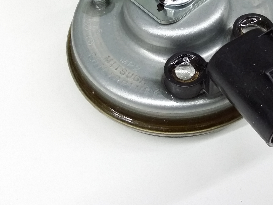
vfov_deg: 24.1
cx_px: 175
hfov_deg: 32.0
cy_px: 45
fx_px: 473
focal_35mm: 60
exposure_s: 1/15
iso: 200
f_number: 2.4
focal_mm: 3.4
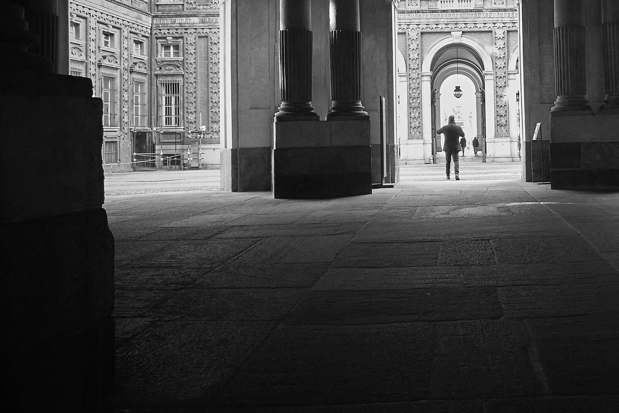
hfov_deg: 47.4
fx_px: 671
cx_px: 478
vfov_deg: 33.5
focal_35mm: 39
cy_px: 102
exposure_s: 1/50
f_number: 2.8
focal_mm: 9
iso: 640
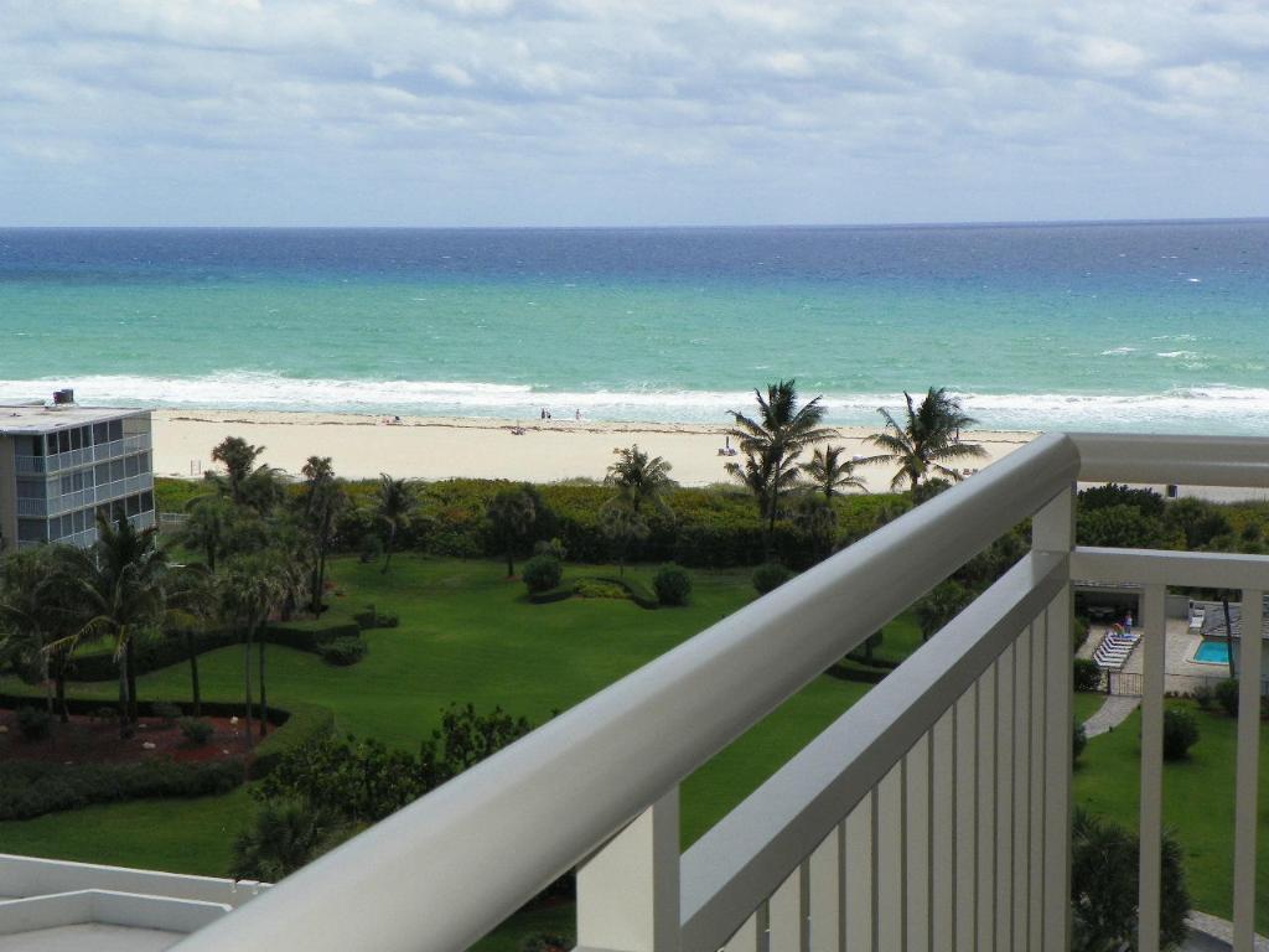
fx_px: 2126
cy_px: 476
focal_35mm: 58
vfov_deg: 25.2
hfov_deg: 33.2
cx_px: 634
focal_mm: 10.3
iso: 64
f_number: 5.6
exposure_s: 1/500
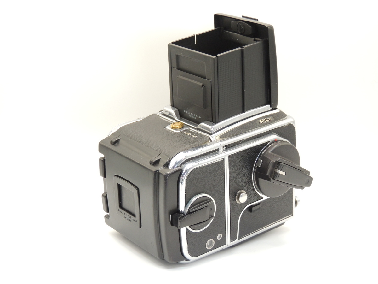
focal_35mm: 70
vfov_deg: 21.0
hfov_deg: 27.8
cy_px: 142
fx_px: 764
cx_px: 189
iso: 400
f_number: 3.9
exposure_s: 1/50
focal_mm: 12.4
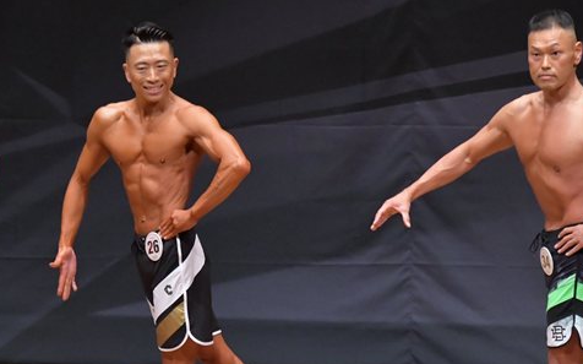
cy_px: 255
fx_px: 6718
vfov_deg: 3.1
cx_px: 252
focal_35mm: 423
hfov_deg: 5.0
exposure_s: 1/400
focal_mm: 170
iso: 6400
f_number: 5.6
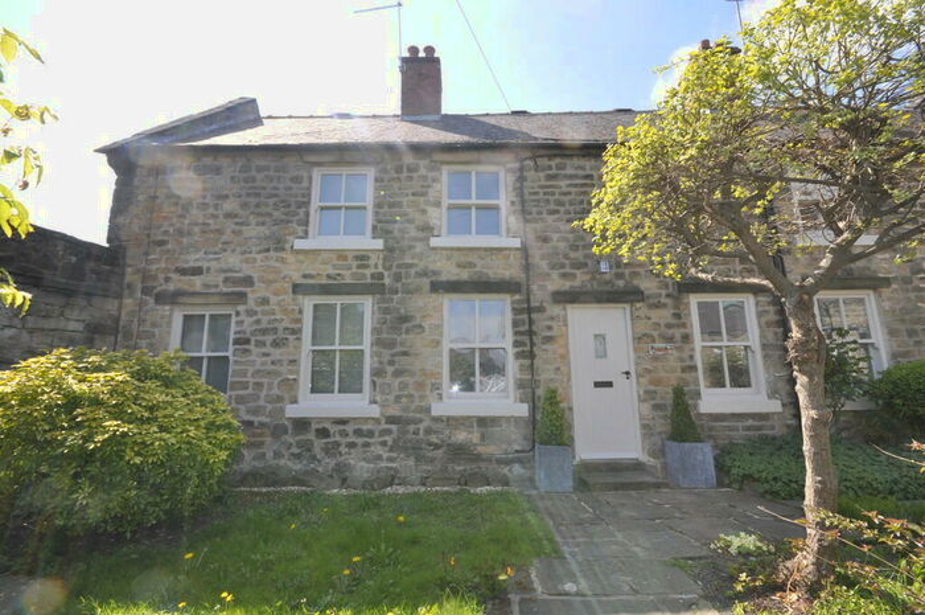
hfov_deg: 100.5
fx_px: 385
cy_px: 308
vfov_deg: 77.2
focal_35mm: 15
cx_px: 462
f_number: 13
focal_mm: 10
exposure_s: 1/200
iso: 400
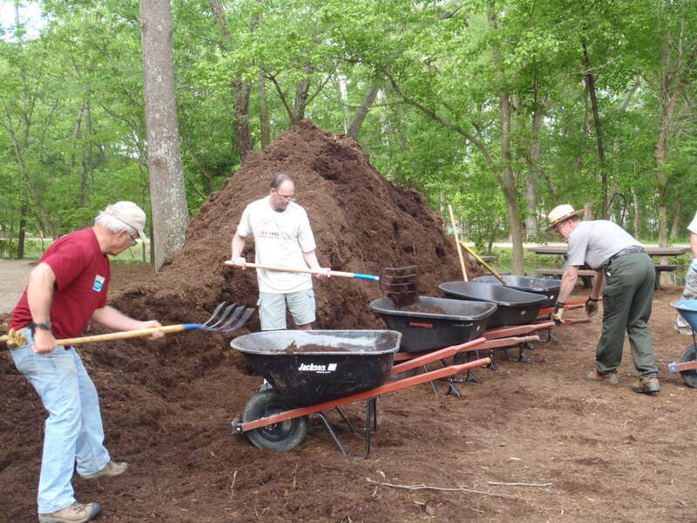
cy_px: 262
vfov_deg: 36.0
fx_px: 805
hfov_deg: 46.8
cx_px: 348
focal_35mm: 40
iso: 160
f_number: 4.7
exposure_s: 1/40
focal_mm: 7.28
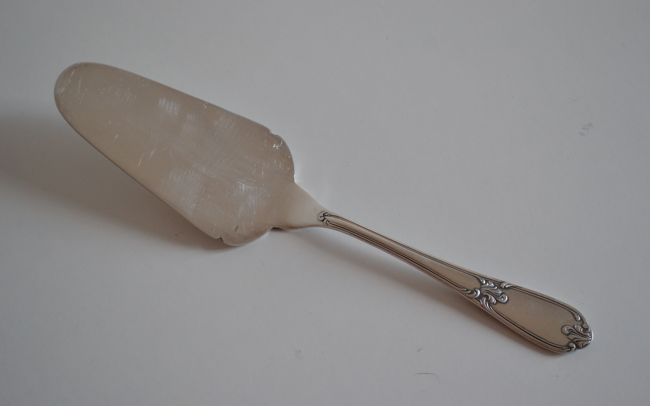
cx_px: 321
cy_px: 204
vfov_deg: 22.0
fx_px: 1045
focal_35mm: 59
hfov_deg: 34.5
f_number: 5
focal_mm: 38
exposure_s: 1/50
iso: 400
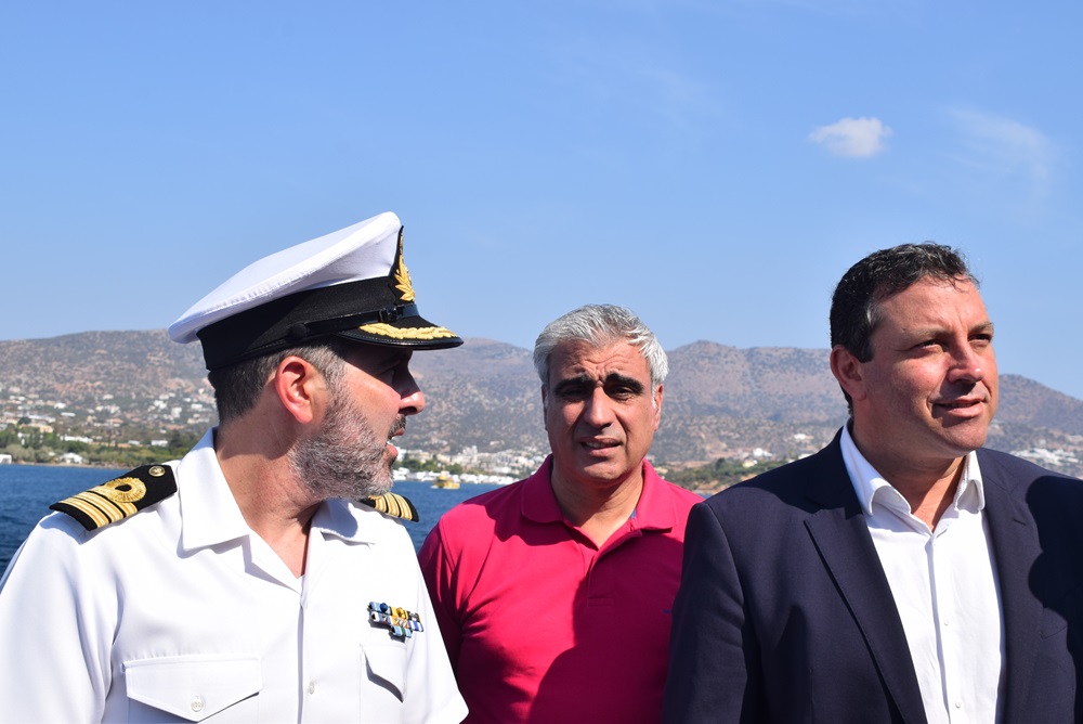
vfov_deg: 28.1
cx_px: 542
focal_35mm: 48
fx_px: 1445
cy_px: 362
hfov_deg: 41.1
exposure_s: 1/400
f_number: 10
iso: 200
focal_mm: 32
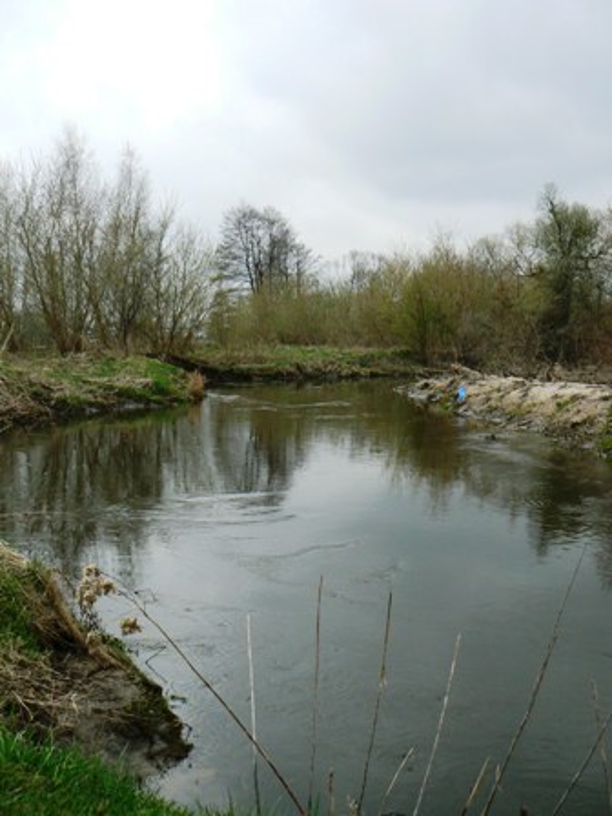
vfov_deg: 51.4
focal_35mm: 36
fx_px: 849
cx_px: 306
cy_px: 408
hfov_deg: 39.7
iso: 100
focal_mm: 6
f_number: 3.2
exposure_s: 1/400
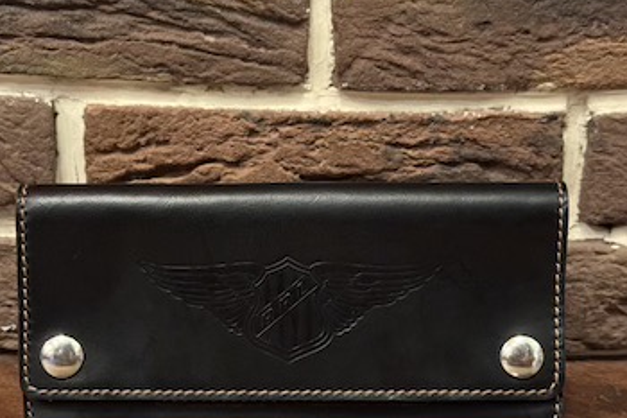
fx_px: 1323
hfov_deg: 26.7
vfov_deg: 17.8
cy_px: 309
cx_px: 287
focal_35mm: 76
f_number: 1.78
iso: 640
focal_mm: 6.76
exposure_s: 1/24
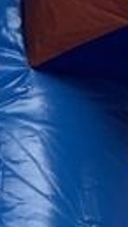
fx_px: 1351
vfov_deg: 8.7
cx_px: -388
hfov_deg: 4.9
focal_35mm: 225
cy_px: 538
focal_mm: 4.25
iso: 25
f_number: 1.8
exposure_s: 1/656
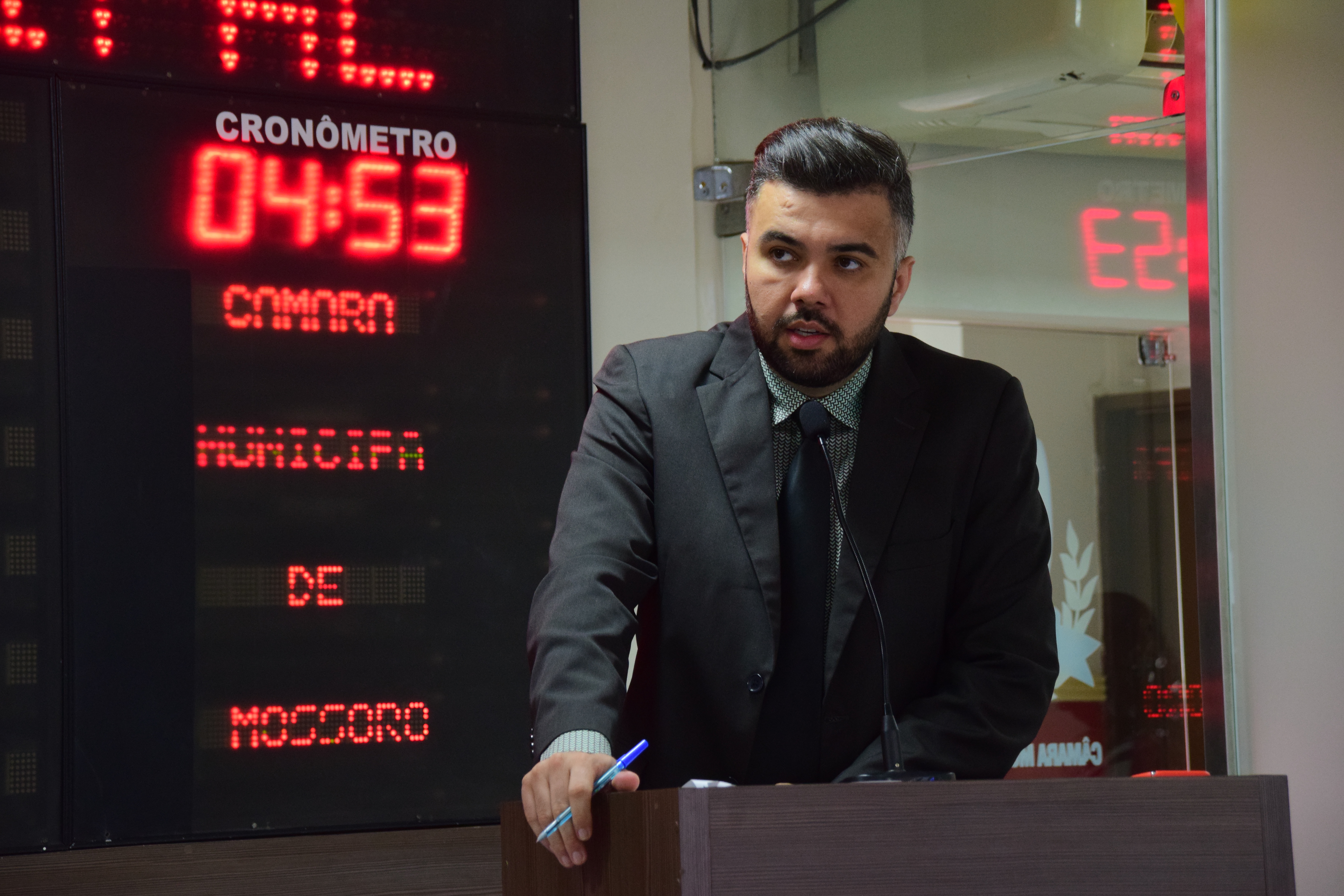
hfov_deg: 12.5
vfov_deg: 8.3
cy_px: 448
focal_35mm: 165
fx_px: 6160
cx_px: 672
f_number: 5.6
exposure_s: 1/80
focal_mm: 110
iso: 1000
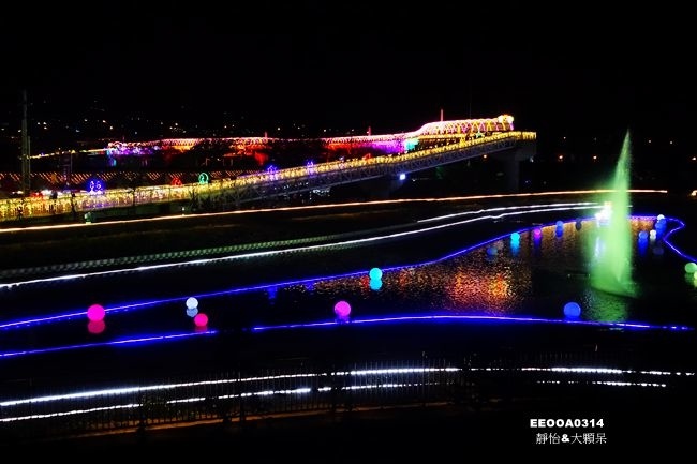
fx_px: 735
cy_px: 232
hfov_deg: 50.7
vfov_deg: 35.0
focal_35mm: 38
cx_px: 348
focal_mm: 14.1
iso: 3200
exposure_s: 1/100
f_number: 2.8
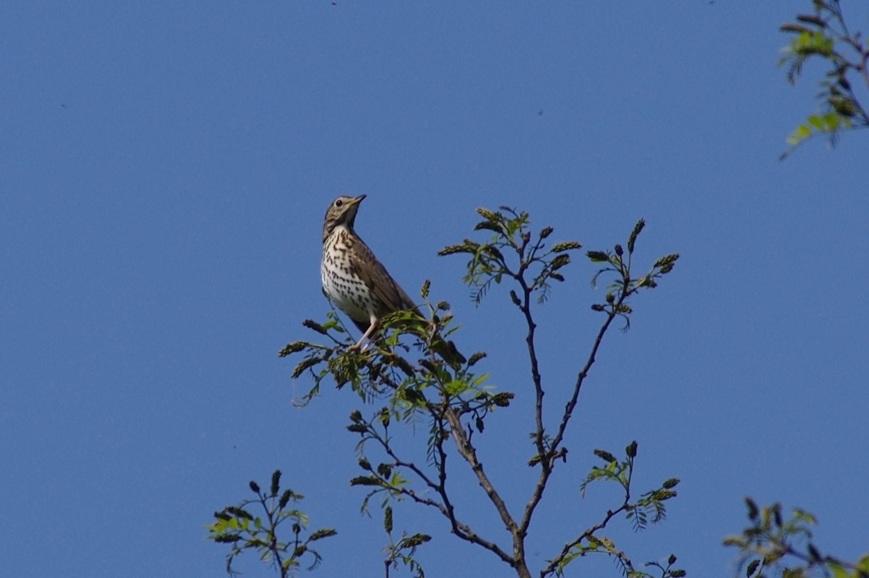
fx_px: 15195
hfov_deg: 3.3
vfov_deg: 2.2
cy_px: 289
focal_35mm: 630
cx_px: 434
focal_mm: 420
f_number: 8
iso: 200
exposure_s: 1/800
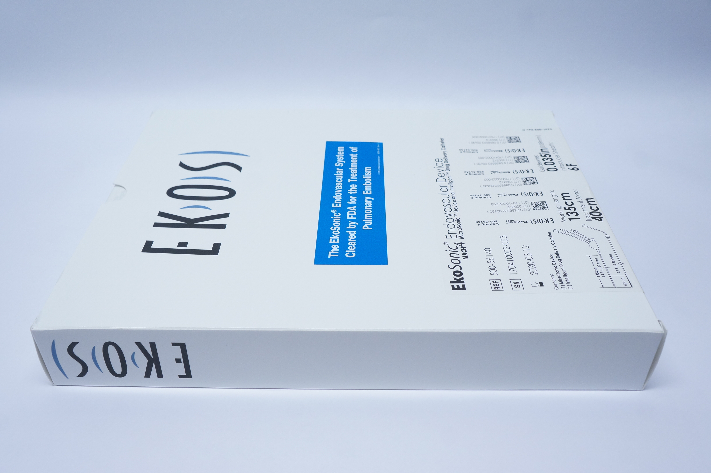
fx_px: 651
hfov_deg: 57.3
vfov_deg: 39.9
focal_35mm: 33
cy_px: 236
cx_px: 356
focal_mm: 22
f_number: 6.3
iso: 800
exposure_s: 1/80
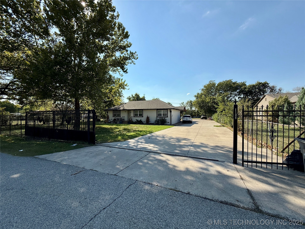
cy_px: 114
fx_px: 123
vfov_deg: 85.7
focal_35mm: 14
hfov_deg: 102.1
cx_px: 152
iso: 50
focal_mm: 2.22
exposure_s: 1/2976
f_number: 2.2
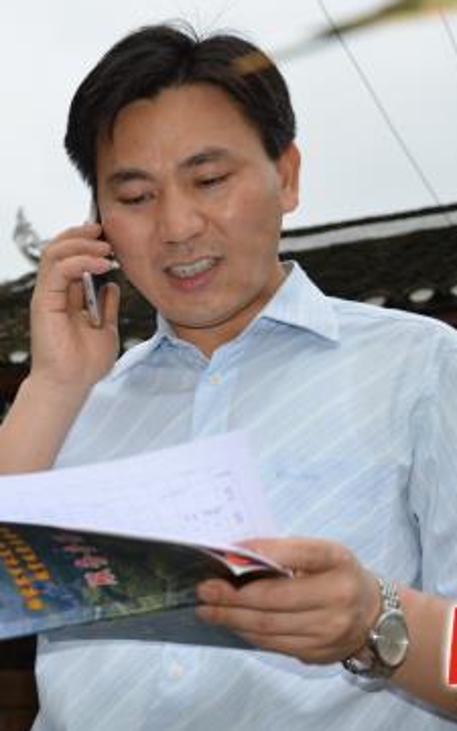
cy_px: 363
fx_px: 1395
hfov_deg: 18.6
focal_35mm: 70
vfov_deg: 29.4
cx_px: 169
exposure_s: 1/160
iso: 200
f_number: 4.2
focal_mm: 30
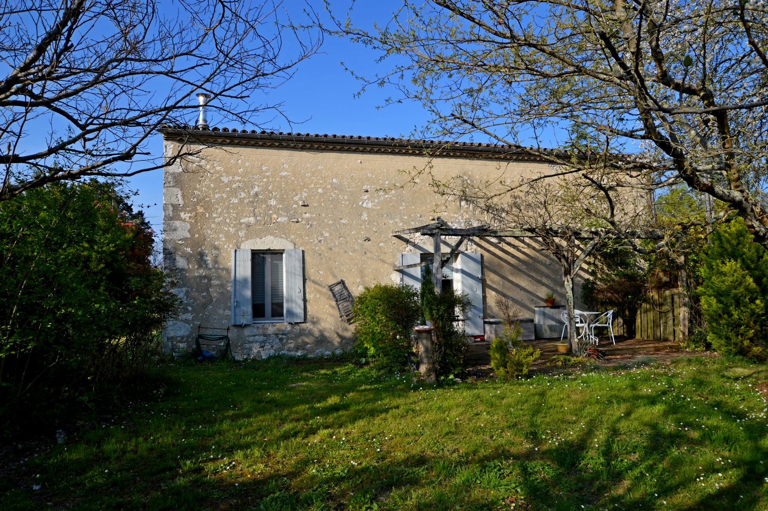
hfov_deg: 81.3
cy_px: 256
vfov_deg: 59.4
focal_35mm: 21
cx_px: 384
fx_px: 448
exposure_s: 1/200
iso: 100
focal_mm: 14
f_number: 7.1
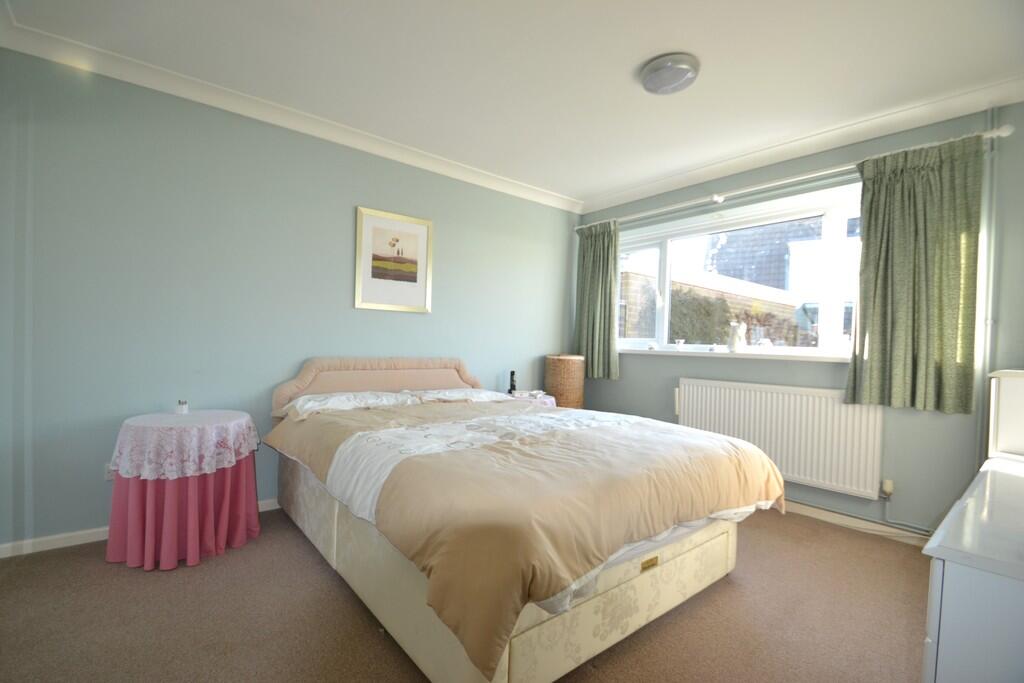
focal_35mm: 15
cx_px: 512
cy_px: 342
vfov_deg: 77.3
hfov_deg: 100.4
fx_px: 427
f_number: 4
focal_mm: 10
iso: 400
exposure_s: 1/125
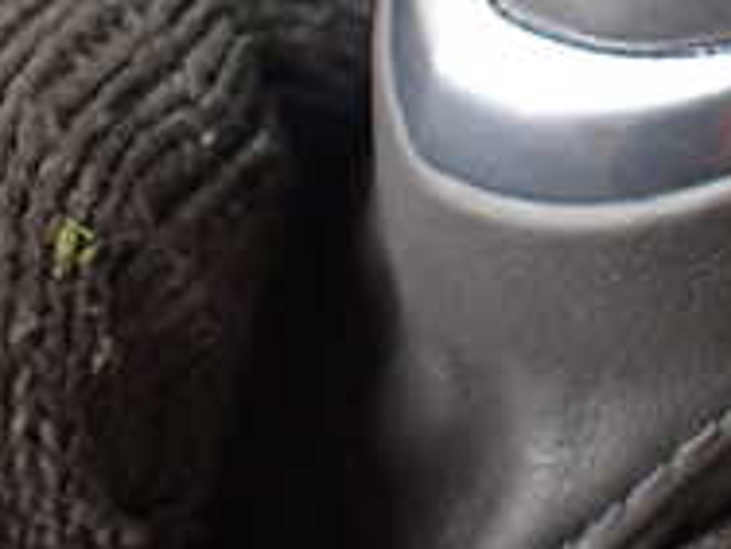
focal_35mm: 96
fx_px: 2027
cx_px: 828
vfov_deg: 14.7
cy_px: -183
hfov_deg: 19.5
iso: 640
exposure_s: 1/125
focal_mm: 5.4
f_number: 2.3
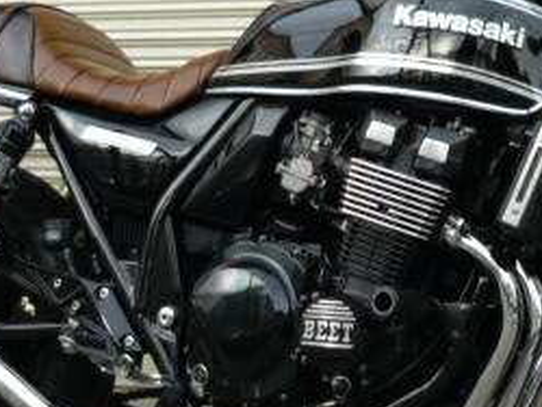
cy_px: 188
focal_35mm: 115
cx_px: 386
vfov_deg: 12.9
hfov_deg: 17.0
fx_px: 1802
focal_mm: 5.5
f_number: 2.8
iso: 100
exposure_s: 1/60
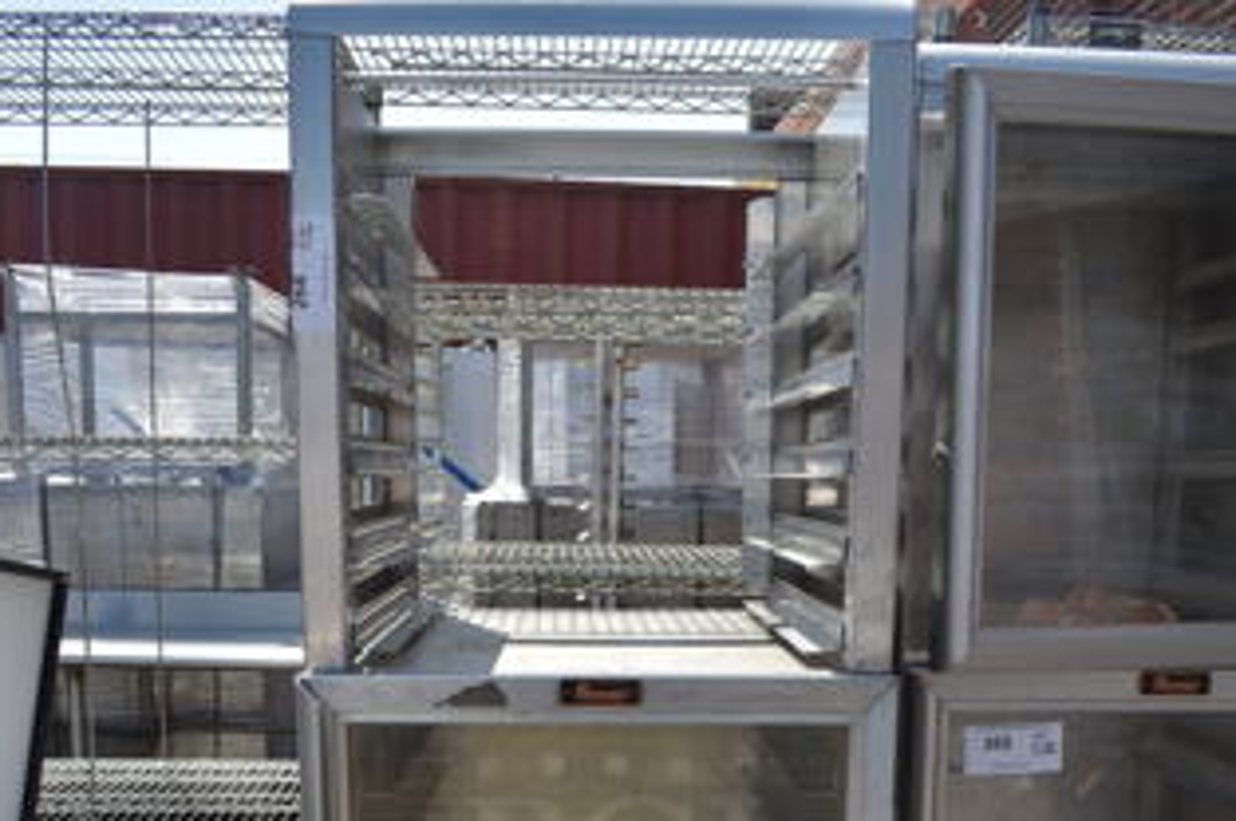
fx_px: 1578
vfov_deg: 27.3
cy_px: 851
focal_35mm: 46
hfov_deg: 42.8
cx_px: 616
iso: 100
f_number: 8
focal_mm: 20
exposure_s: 1/250
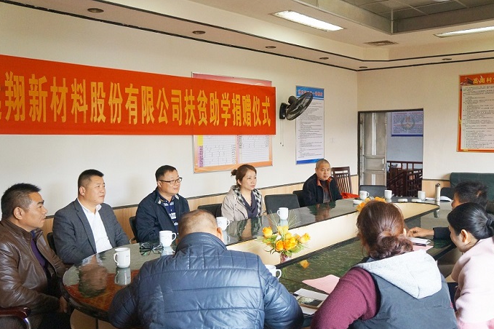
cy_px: 169
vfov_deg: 38.8
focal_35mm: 34
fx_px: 466
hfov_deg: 55.8
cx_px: 252
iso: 1600
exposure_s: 1/160
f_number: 4
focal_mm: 22
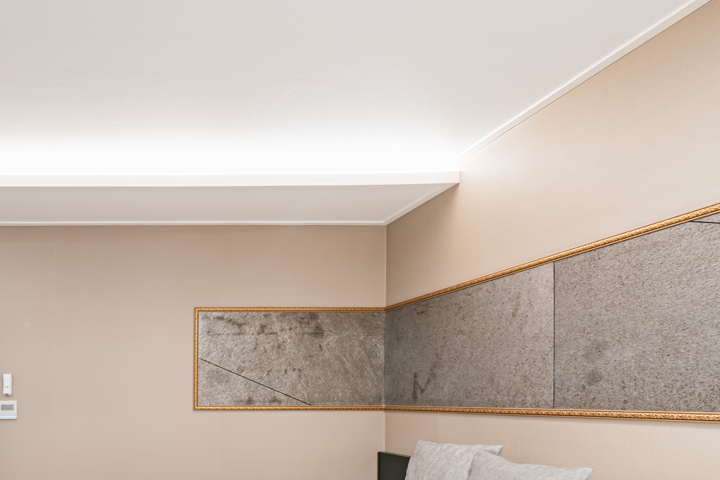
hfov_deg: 71.2
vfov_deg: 50.0
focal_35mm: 23
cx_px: 185
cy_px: 416
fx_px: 460
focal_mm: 12
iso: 200
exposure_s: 1
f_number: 10
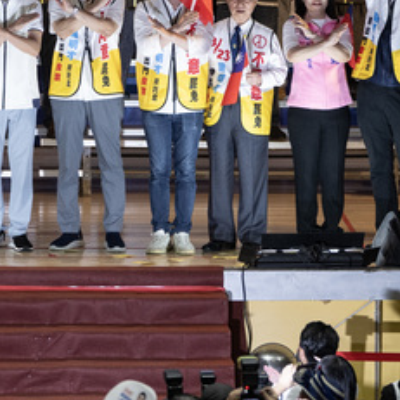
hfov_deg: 3.8
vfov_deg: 3.8
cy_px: 129
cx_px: -2
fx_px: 5975
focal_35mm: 457
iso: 1600
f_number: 4
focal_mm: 155
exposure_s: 1/200
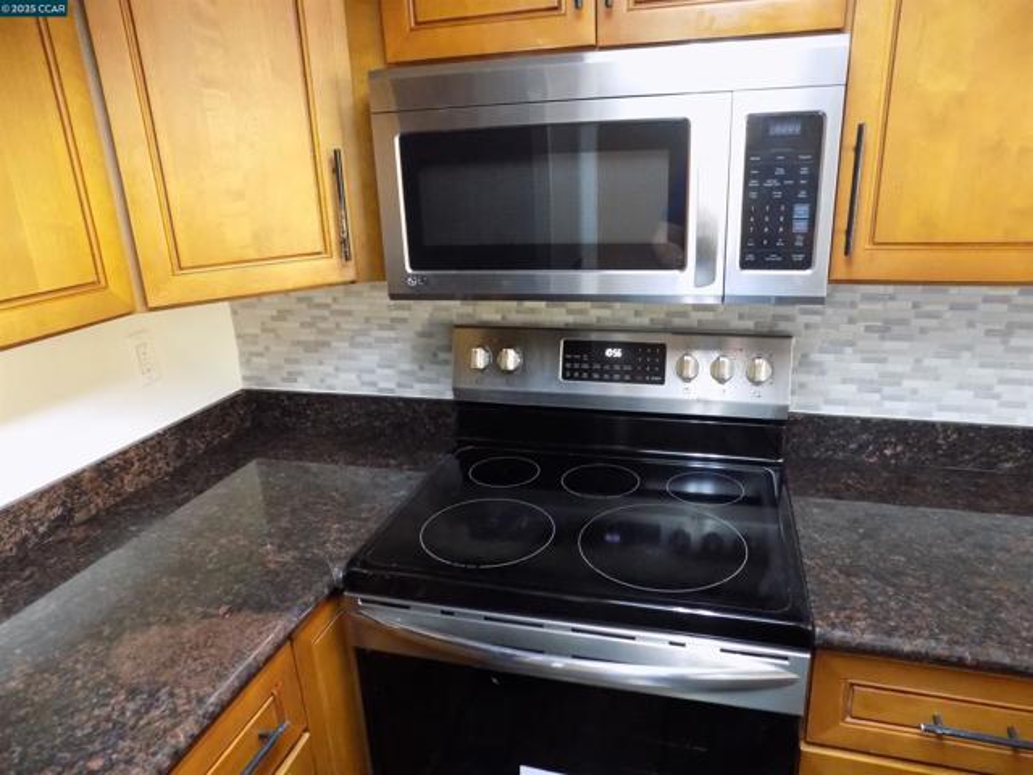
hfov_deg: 73.9
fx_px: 686
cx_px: 516
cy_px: 388
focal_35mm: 23
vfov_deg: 58.9
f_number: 3.1
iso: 400
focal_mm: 4
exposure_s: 1/20
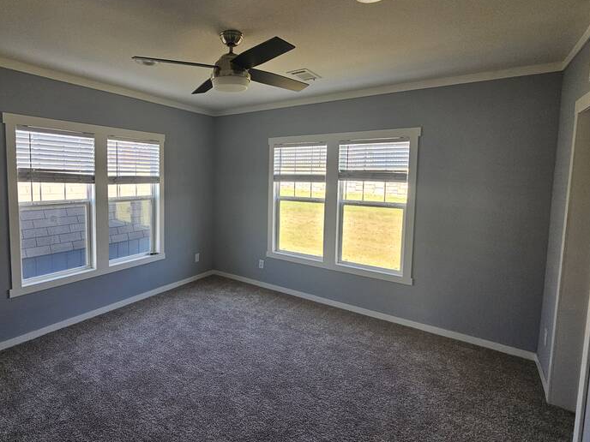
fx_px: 290
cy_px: 201
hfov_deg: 89.8
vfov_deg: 74.6
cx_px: 234
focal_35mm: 17
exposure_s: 1/207
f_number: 2.2
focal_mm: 2.2
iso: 125
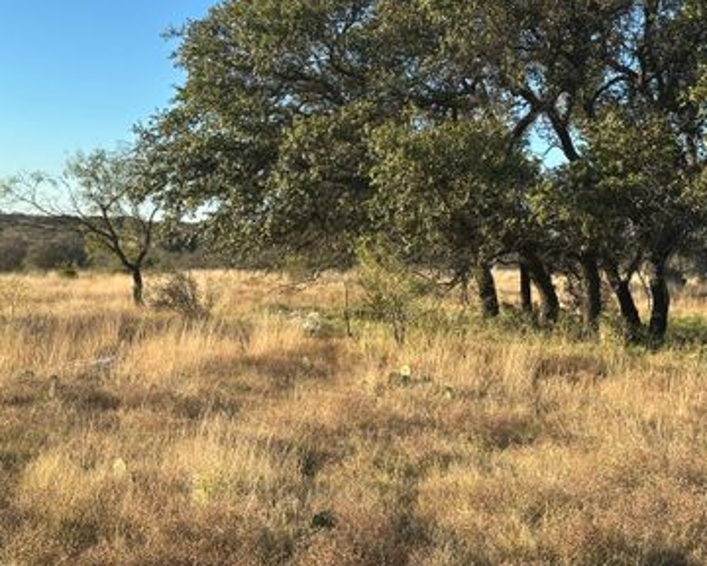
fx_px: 1172
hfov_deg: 33.5
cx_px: 390
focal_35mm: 56
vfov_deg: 27.1
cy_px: 266
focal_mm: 6.86
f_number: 1.78
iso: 64
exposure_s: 1/1395
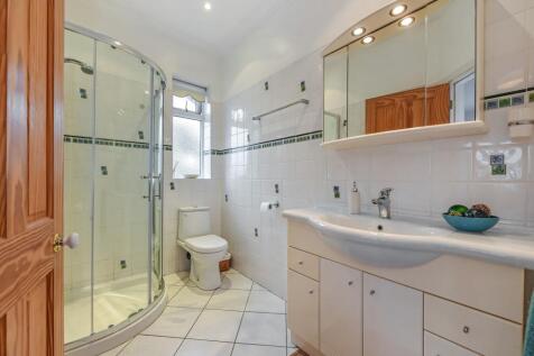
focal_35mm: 14
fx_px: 208
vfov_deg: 81.2
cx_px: 267
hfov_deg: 104.3
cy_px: 178
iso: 400
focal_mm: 14
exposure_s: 1/20
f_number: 8
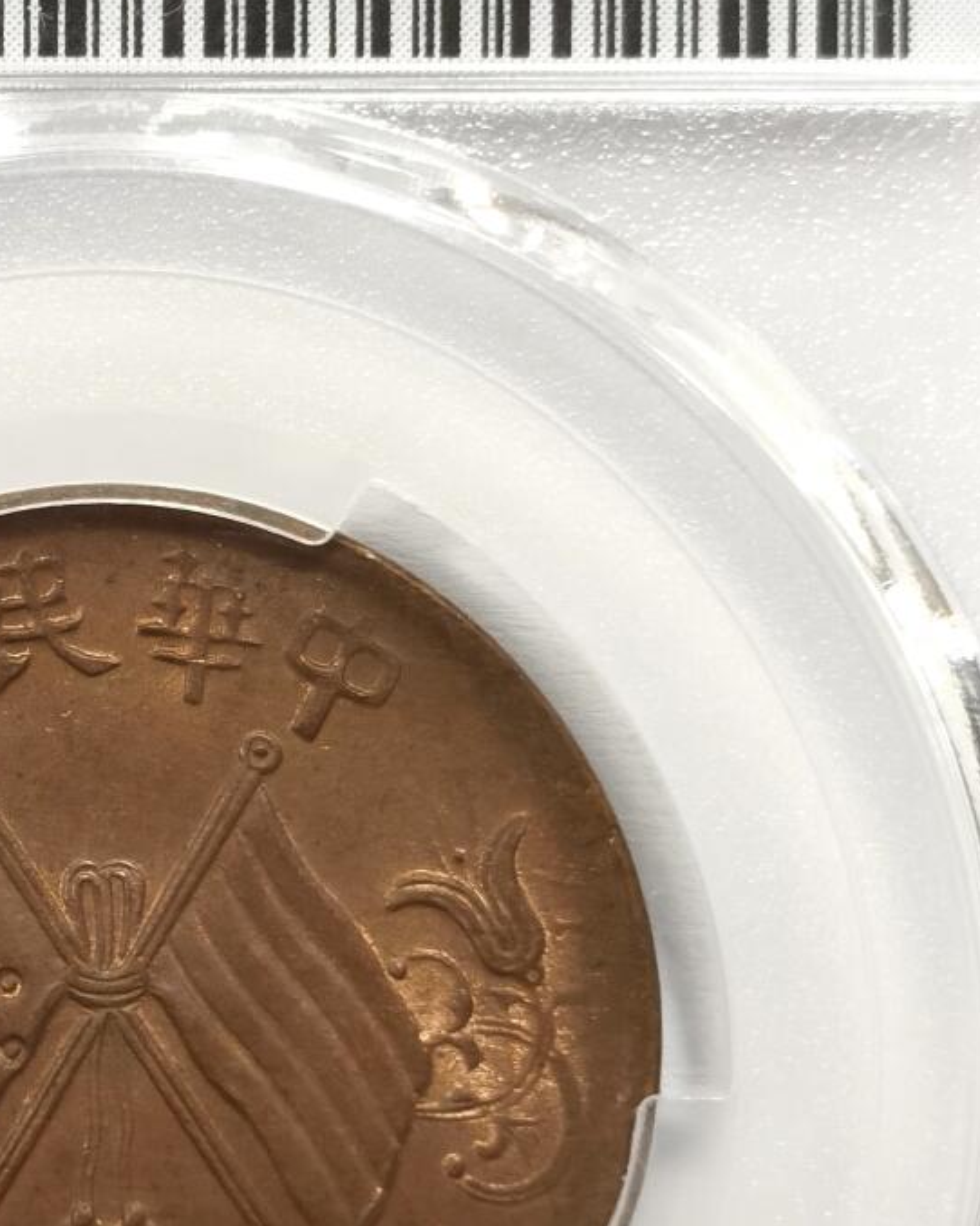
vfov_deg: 13.8
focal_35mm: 140
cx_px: 128
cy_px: 586
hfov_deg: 11.0
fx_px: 5078
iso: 160
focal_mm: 5.56
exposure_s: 1/100
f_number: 16
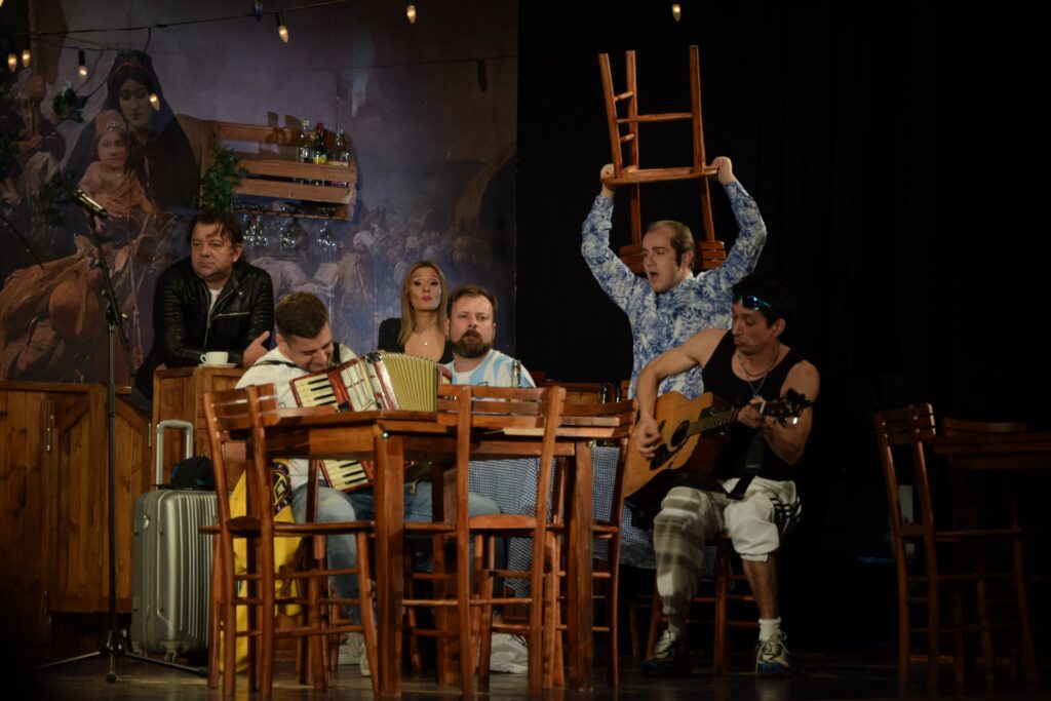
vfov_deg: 10.8
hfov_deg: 16.1
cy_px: 350
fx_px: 3723
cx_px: 526
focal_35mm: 128
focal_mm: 85
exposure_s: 1/80
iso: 1000
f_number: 5.6
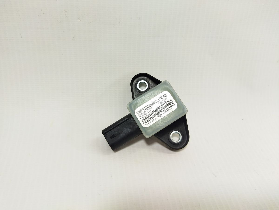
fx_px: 218
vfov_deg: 51.4
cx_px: 140
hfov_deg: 65.3
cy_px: 105
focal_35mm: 27
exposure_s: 1/102
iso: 99
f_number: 1.79
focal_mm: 4.71
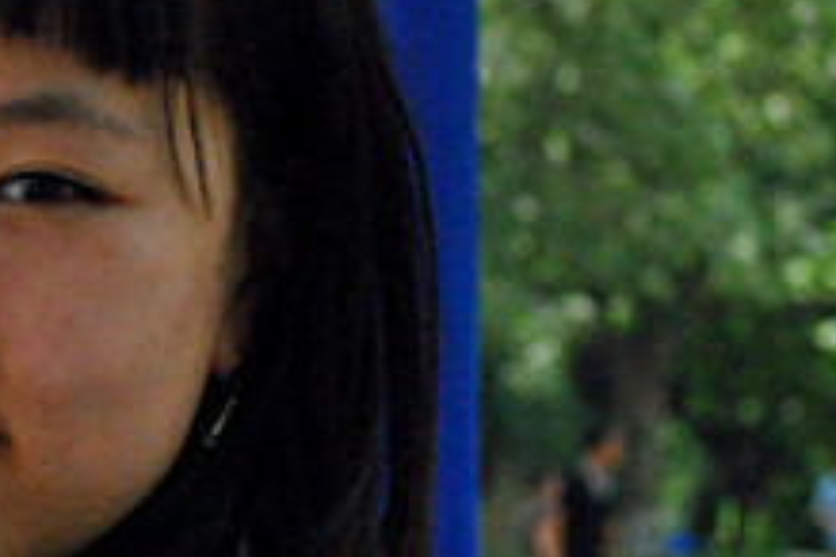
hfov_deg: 10.6
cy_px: 540
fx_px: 4454
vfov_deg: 7.1
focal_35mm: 192
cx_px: -111
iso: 1250
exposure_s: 1/2000
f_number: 5
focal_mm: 35
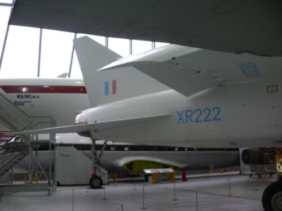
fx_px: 285
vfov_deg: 40.7
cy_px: 106
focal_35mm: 35
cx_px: 141
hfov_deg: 52.6
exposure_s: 1/30
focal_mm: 7.4
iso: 200
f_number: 2.8
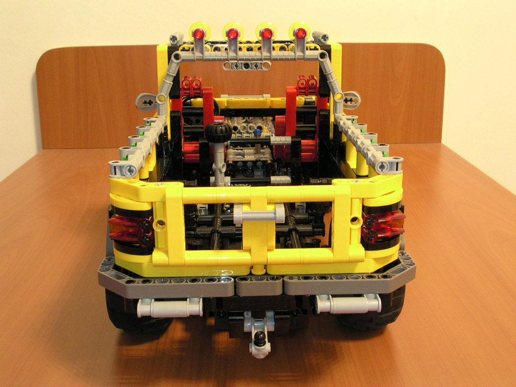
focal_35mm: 43
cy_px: 194
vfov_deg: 33.6
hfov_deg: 43.9
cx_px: 258
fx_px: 641
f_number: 4.8
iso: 200
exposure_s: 1/1.5
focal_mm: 6.6
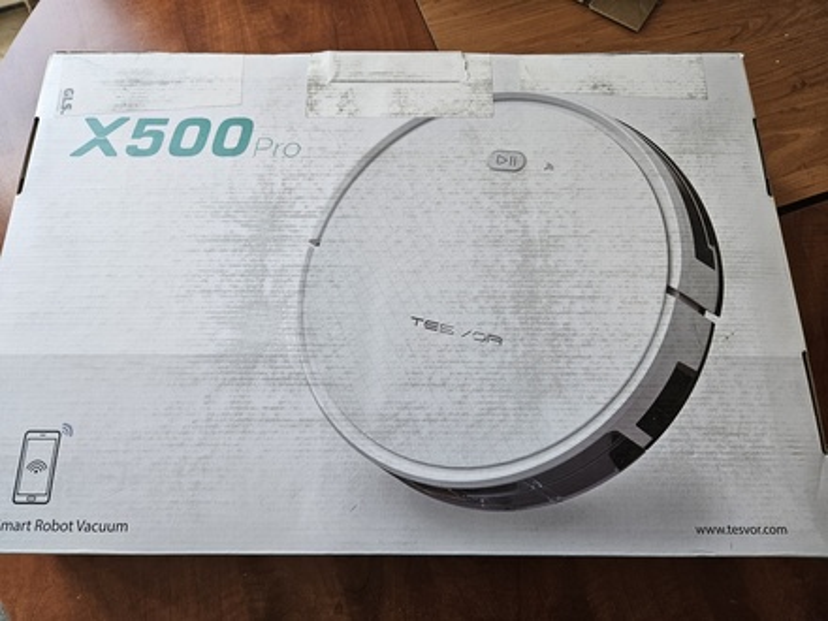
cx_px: 414
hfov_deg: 73.9
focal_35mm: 23
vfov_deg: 58.9
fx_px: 550
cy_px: 310
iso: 100
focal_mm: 5.4
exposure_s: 1/100
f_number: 1.8
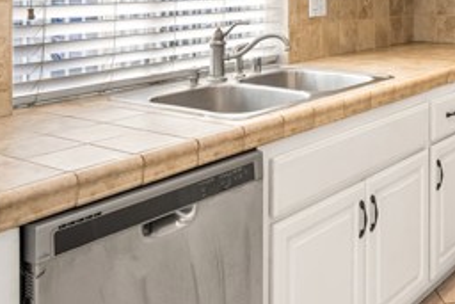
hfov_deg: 39.6
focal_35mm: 46
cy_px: 4
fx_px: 585
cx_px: 403
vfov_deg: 27.5
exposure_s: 1/40
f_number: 9
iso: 100
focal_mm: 18.5
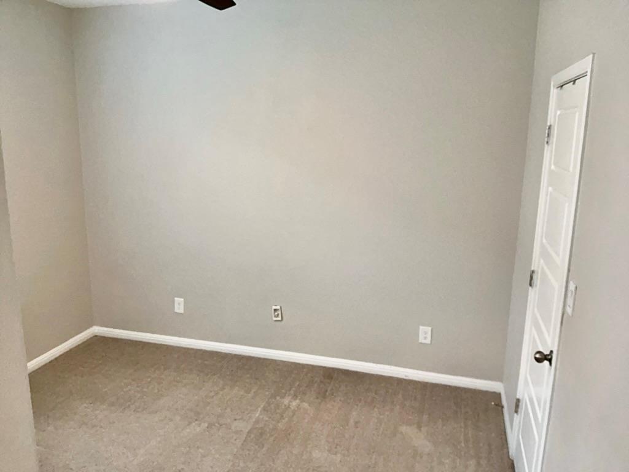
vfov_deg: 51.4
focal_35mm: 27
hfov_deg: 65.3
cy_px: 236
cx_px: 314
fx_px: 491
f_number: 1.8
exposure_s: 1/100
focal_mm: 3
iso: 250
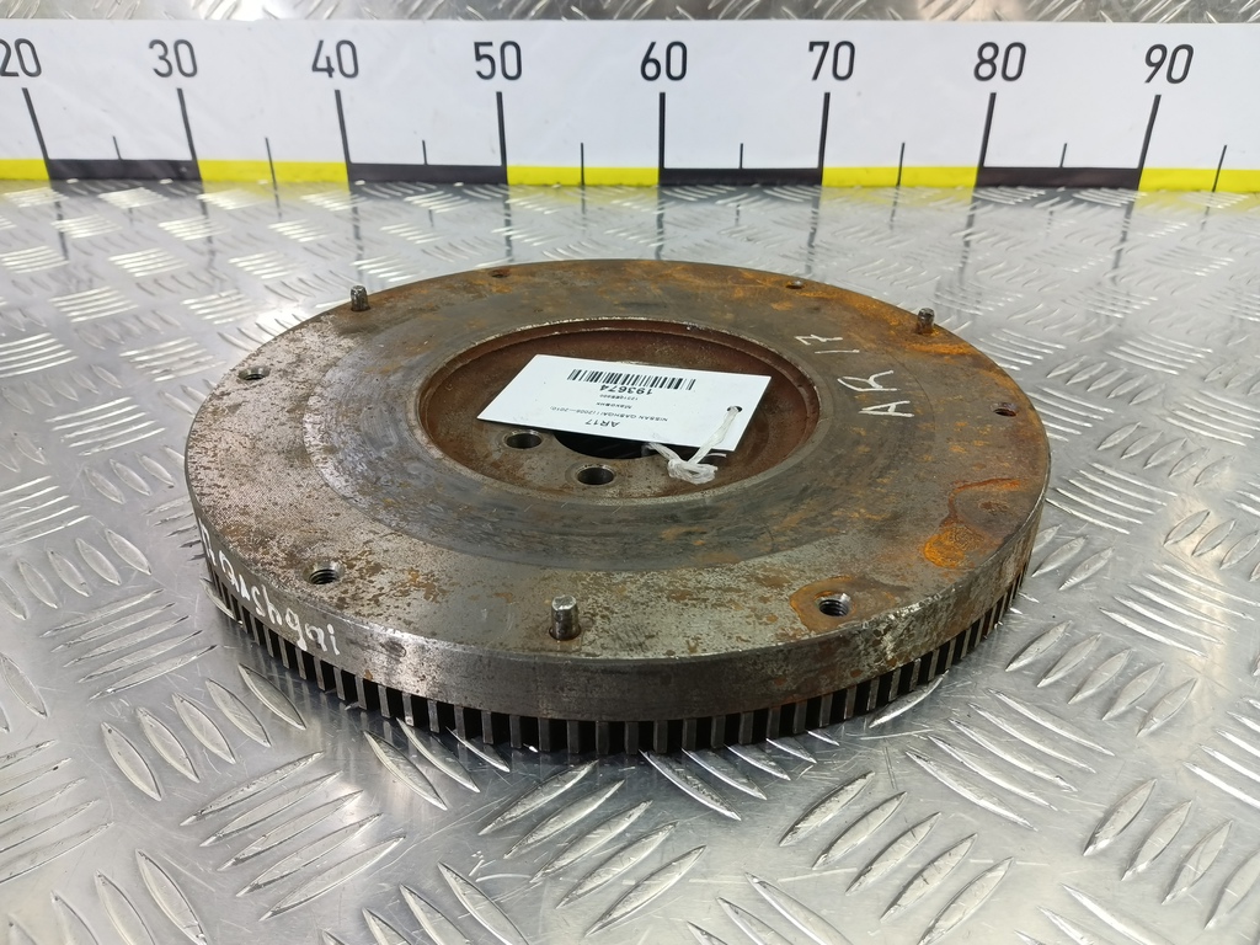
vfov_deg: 58.9
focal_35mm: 23
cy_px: 472
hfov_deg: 73.9
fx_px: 837
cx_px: 630
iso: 170
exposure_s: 1/50
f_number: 1.6
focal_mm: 4.11
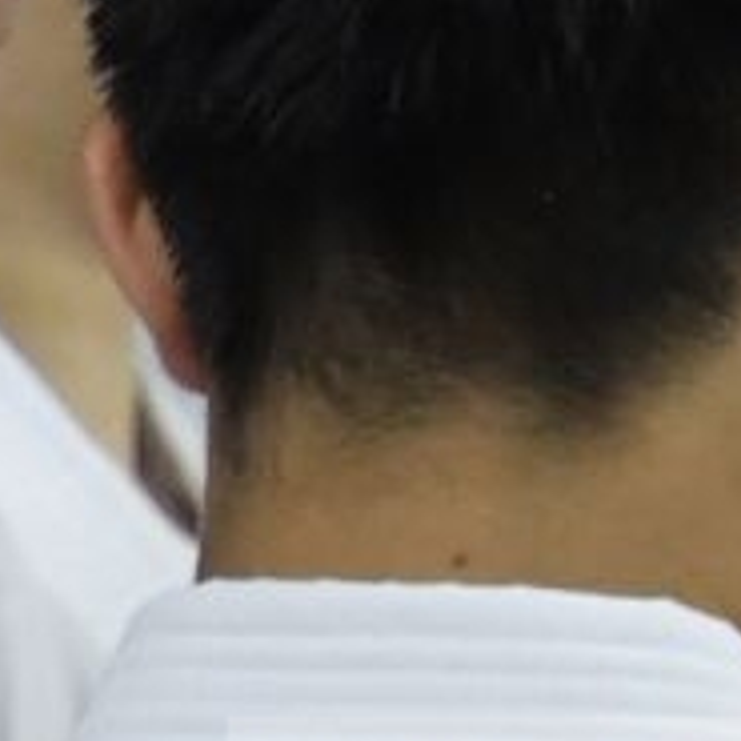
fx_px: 84256
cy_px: 1081
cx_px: 1959
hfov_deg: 0.5
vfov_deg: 0.5
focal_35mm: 3479
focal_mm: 280
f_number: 4
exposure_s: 1/320
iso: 1250
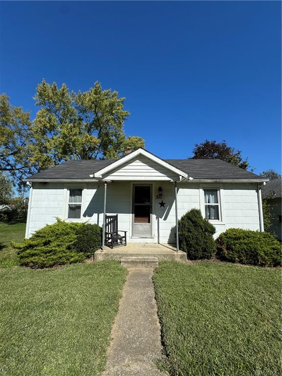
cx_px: 141
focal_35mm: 14
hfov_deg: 85.7
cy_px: 188
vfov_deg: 102.1
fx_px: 152
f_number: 2.2
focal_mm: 2.22
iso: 50
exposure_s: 1/2874
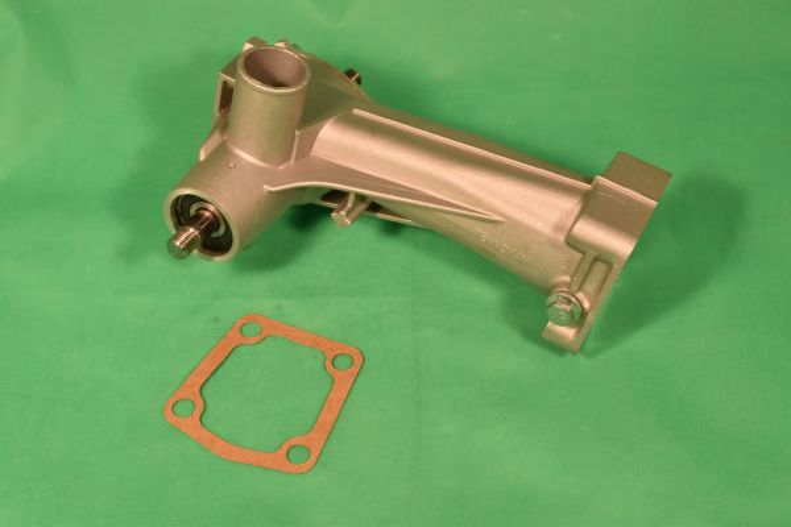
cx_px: 396
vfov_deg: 26.5
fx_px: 1120
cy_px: 264
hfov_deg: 38.9
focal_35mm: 51
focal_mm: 34
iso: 360
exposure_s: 1/50
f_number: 16
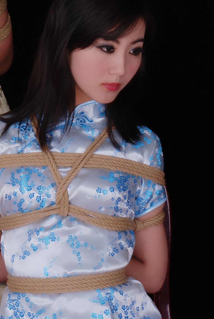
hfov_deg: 9.6
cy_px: 153
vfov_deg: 14.3
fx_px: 1272
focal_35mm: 143
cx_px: 100
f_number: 10
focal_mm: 70
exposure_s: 1/8
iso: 100
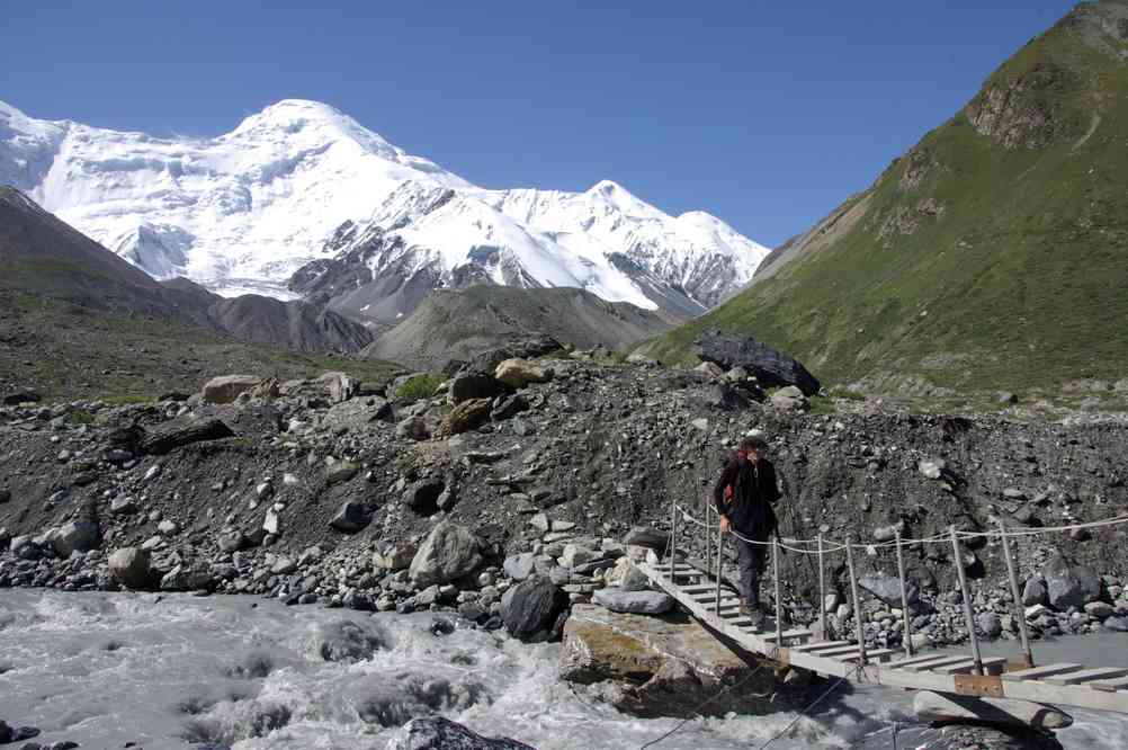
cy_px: 375
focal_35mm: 27
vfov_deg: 47.8
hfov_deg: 67.4
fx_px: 845
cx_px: 564
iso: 100
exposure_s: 1/90
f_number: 11
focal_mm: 18
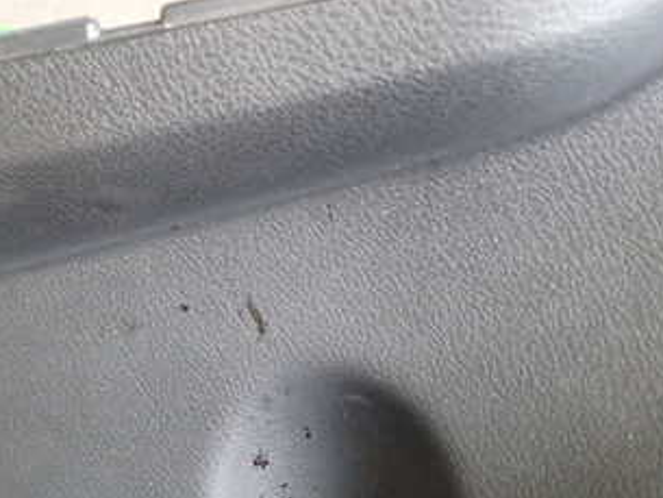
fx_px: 1130
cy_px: 433
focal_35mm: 59
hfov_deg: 31.1
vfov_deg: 24.2
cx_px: 57
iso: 800
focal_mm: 5.4
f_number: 2.3
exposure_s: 1/30
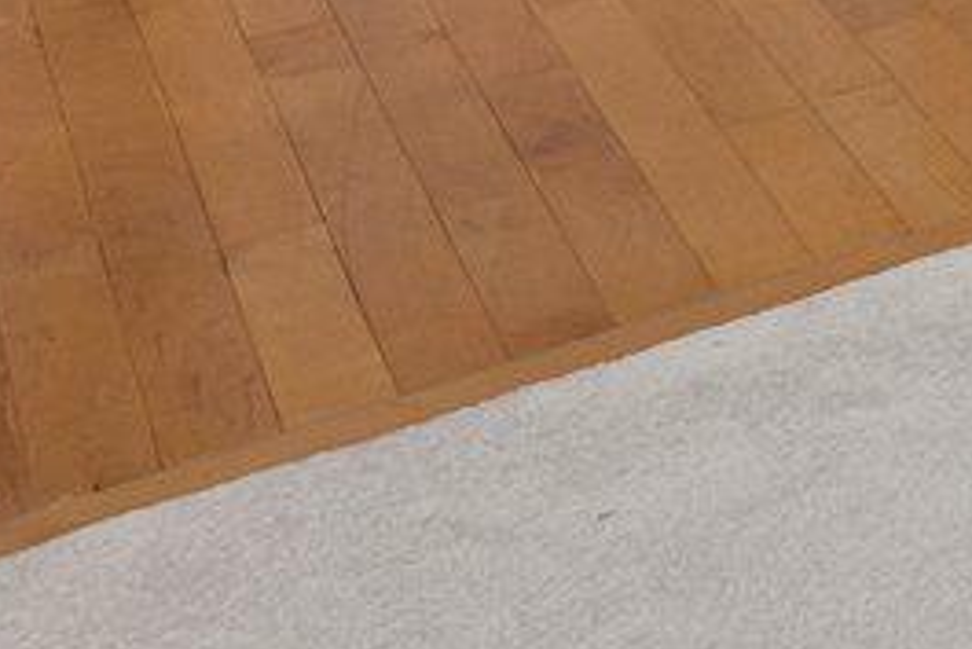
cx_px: 3184
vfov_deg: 9.8
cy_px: -1267
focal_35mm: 108
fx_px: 2917
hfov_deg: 10.3
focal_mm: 14
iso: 500
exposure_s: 1/40
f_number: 8
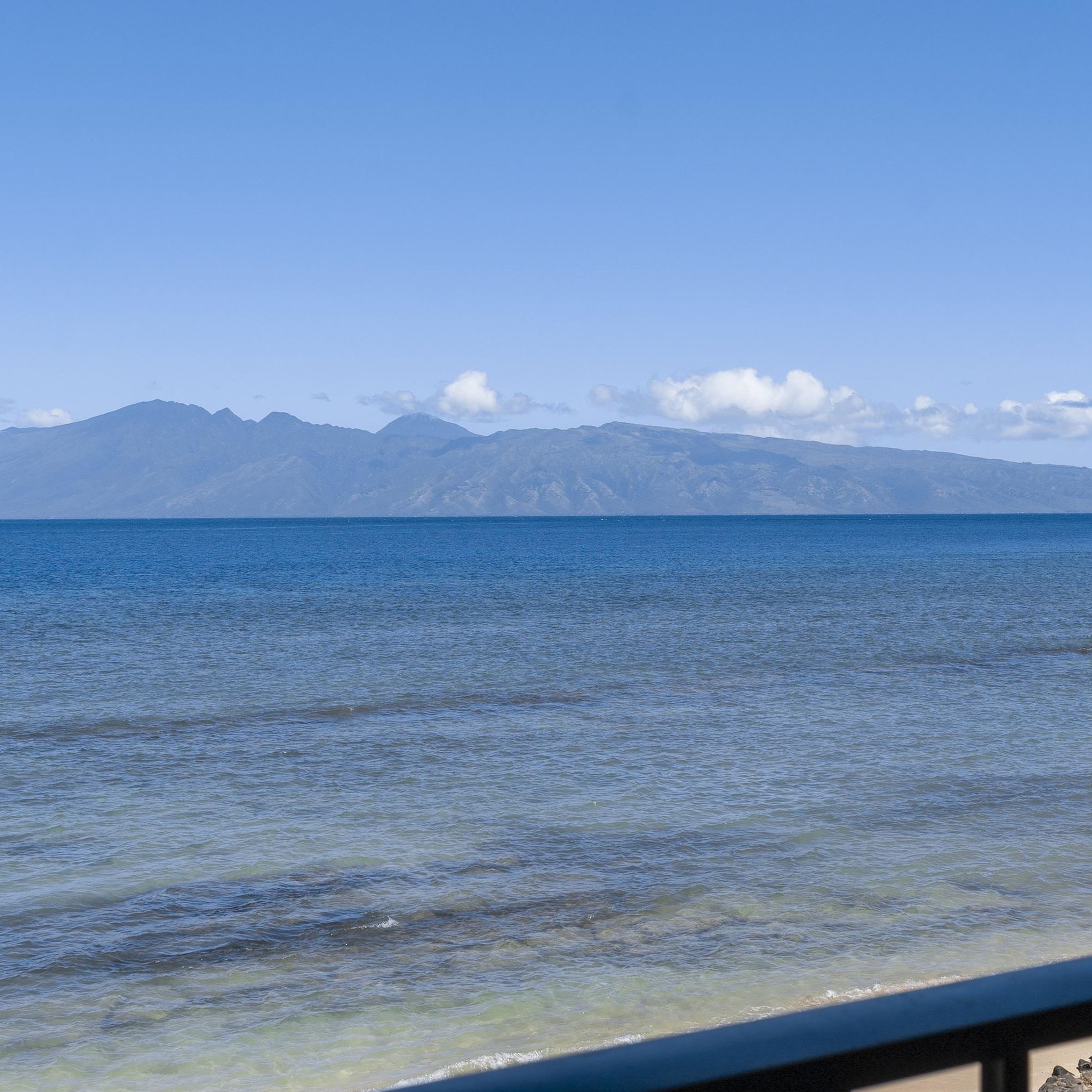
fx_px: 1927
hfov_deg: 31.6
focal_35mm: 54
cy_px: 546
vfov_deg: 31.6
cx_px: 622
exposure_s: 1/400
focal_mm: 28
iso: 100
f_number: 8
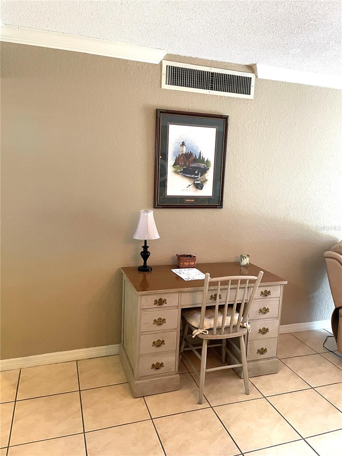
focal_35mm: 26
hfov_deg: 53.1
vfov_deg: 67.3
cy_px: 228
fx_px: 343
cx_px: 171
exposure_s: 1/60
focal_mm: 4.2
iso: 320
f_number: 1.6
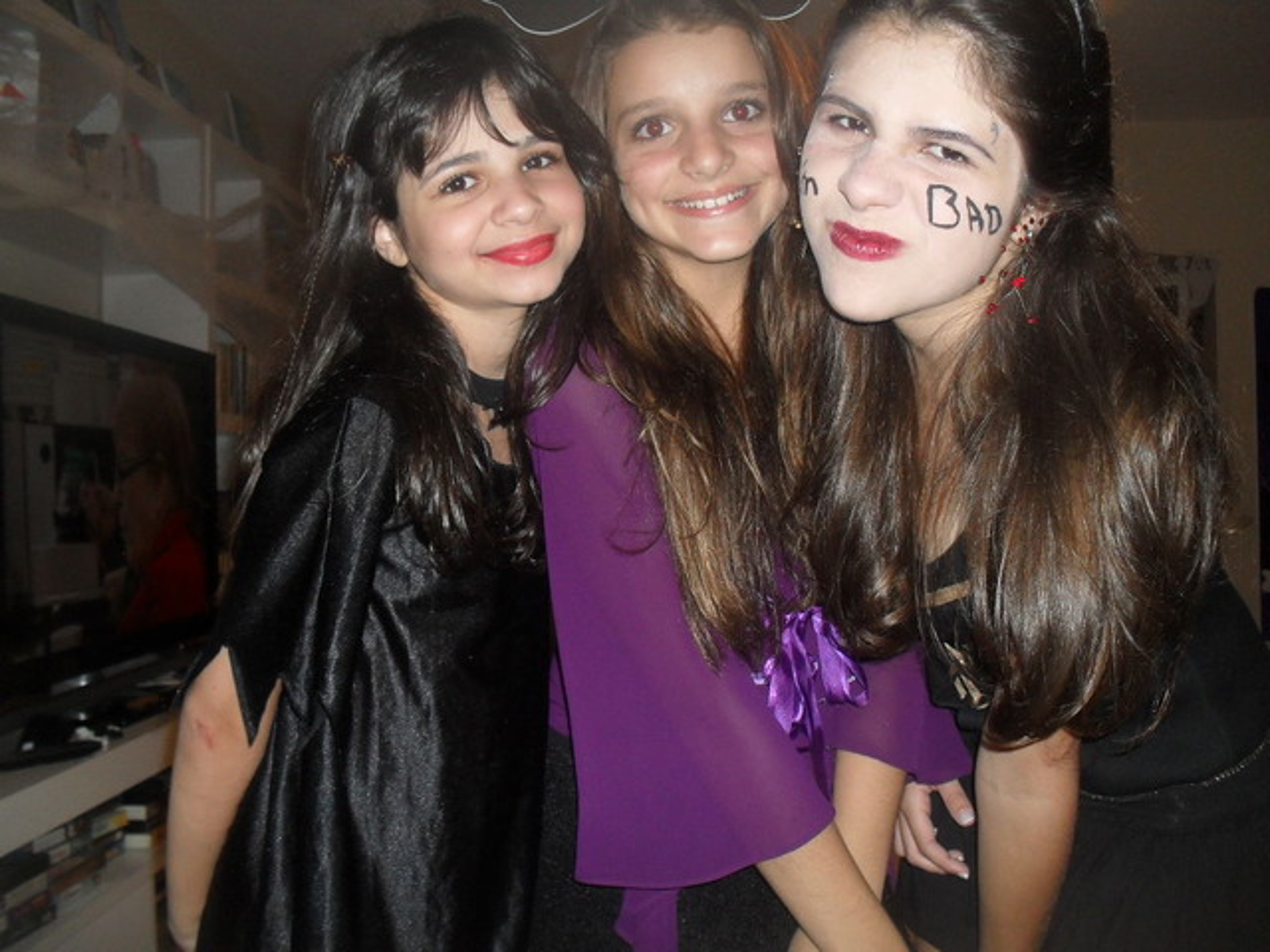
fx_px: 1284
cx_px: 635
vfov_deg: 40.7
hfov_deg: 52.6
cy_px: 476
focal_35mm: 35
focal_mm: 6.3
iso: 200
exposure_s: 1/45
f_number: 3.2
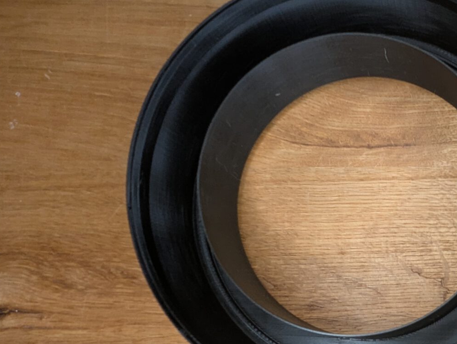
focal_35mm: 41
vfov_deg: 33.9
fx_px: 542
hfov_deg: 39.9
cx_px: 462
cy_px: 287
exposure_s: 1/30
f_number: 2.2
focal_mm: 2.35
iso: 82
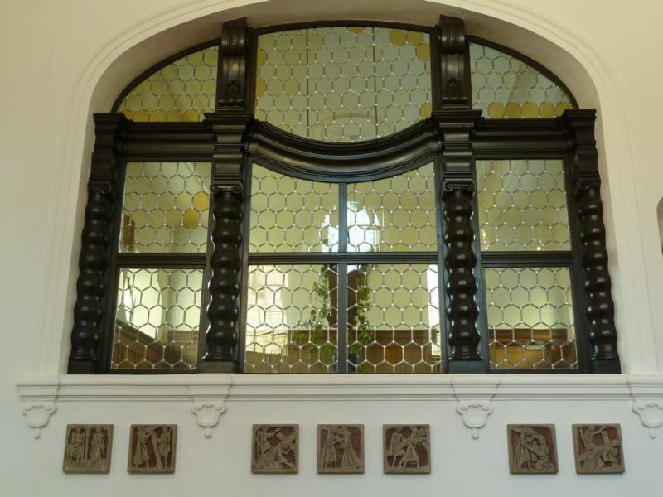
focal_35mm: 37
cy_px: 248
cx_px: 332
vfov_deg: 38.7
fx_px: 709
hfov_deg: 50.1
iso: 400
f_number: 3.6
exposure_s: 1/30
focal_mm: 6.1
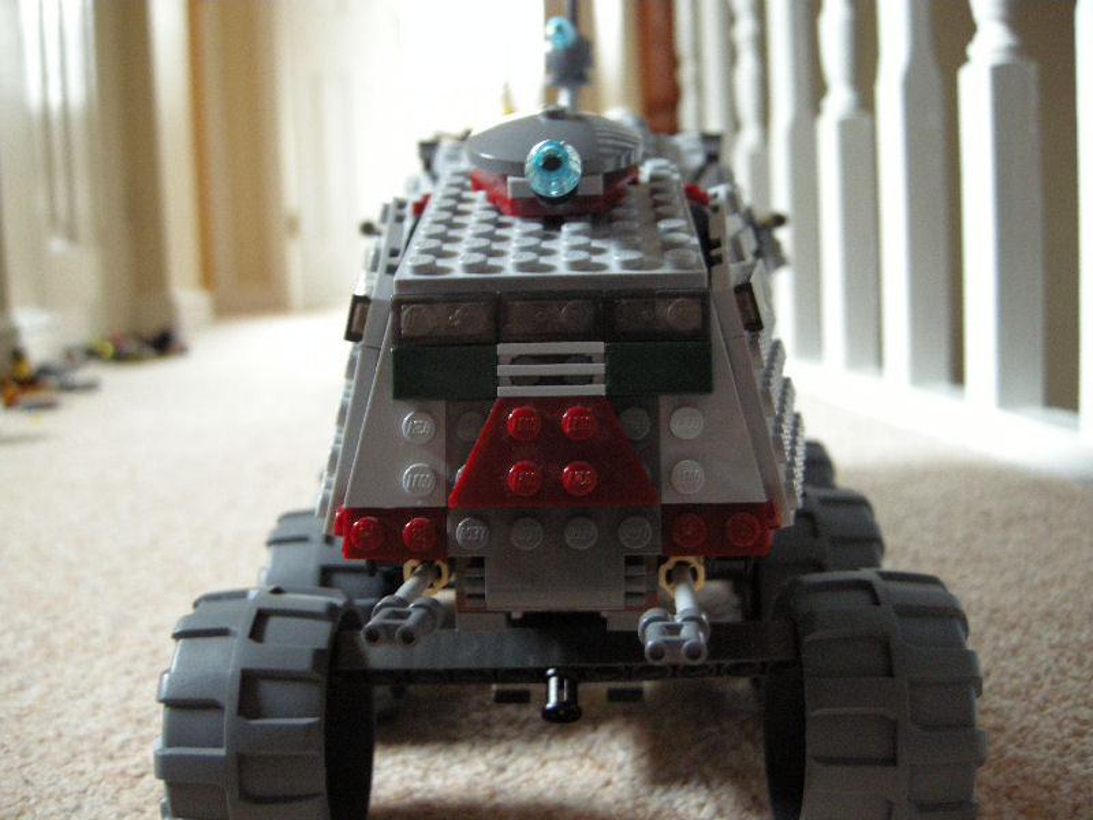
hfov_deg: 52.6
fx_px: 1105
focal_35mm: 35
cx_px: 546
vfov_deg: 40.7
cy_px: 410
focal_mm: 7.5
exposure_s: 1/13
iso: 400
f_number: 2.7
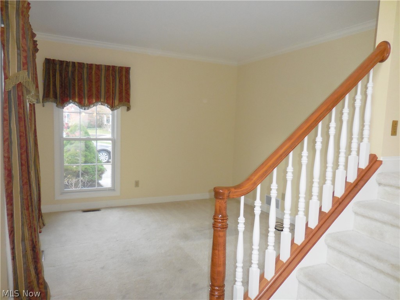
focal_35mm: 25
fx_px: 289
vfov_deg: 54.9
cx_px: 200
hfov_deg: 69.4
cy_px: 150
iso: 280
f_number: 3.3
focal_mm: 4.5
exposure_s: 1/25
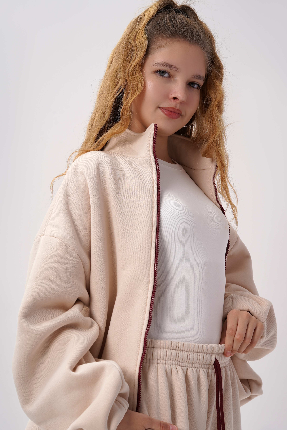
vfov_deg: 35.0
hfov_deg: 23.8
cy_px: 240
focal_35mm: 57
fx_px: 682
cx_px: 150
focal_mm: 50
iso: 100
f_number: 10
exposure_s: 1/160
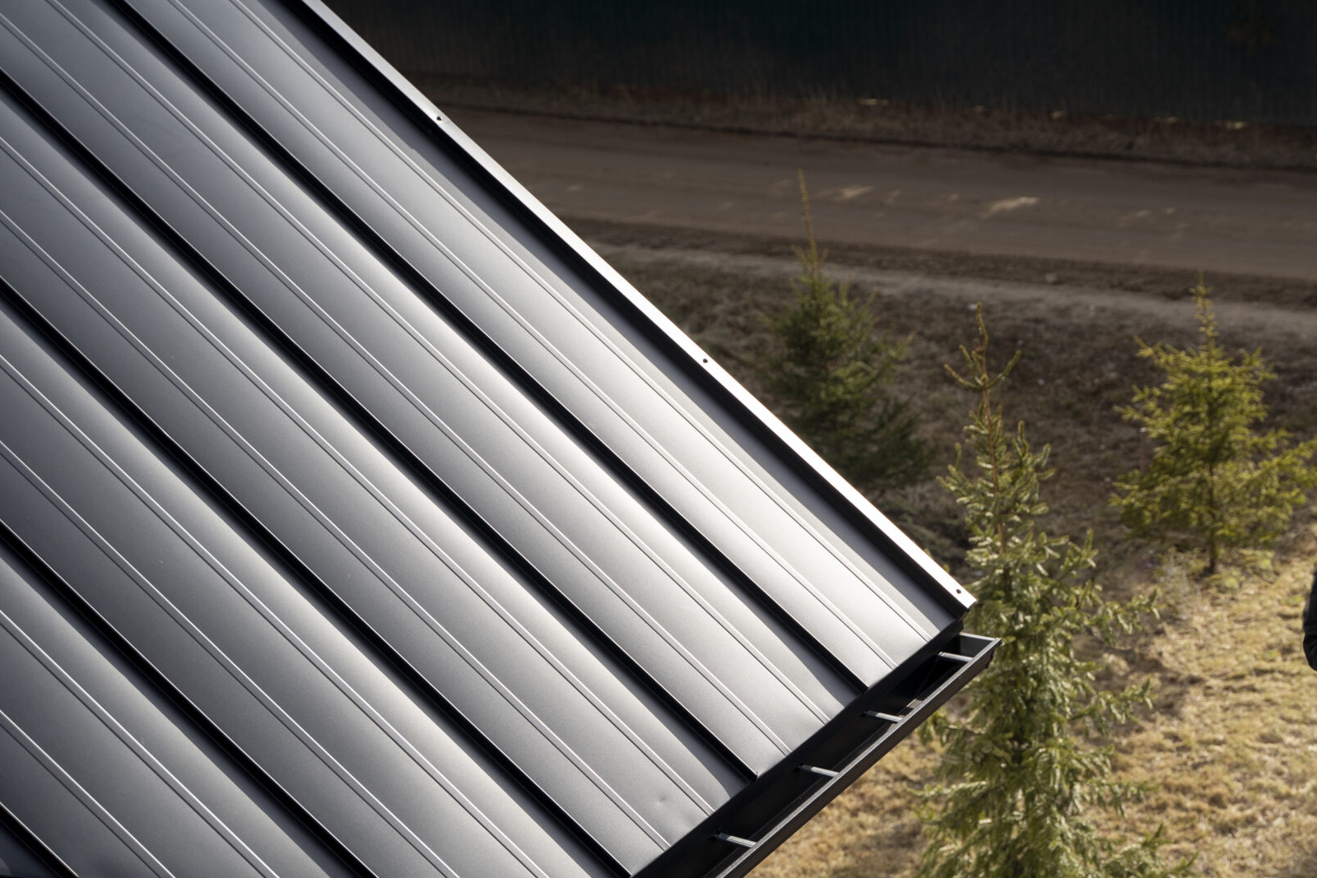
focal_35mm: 80
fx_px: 2927
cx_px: 1032
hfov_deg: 25.0
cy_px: 529
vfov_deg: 17.1
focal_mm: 50
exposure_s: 1/800
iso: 125
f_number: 3.2
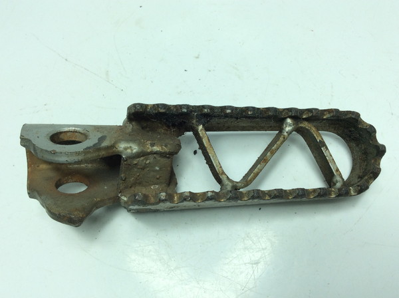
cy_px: 149
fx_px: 368
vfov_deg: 44.0
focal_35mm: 32
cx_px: 200
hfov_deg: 56.9
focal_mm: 3.3
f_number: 2.4
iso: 32
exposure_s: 1/450
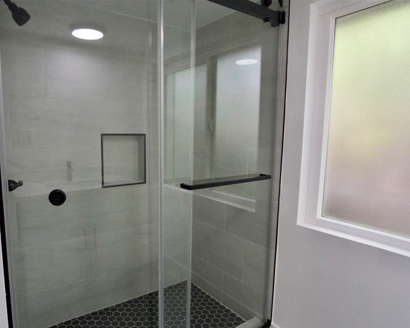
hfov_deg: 76.6
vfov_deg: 65.5
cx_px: 160
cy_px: 169
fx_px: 255
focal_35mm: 21
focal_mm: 12
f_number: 10
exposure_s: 1/80
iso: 4000
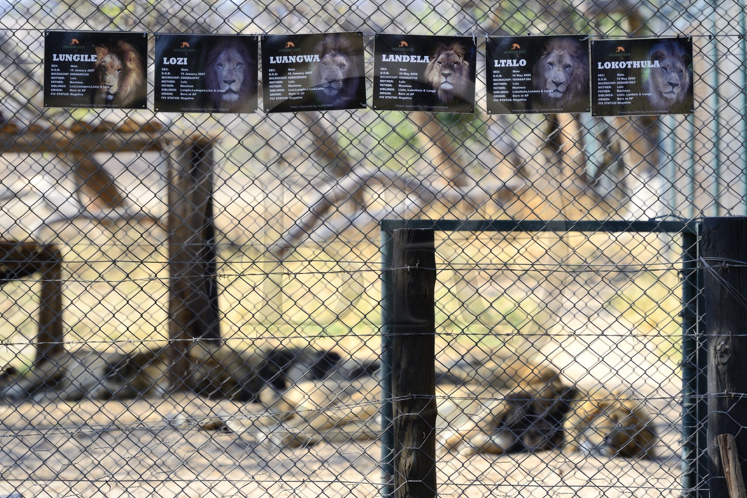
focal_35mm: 210
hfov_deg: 9.8
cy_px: 249
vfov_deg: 6.5
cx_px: 374
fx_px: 4356
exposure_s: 1/320
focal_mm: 210
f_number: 8
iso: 400
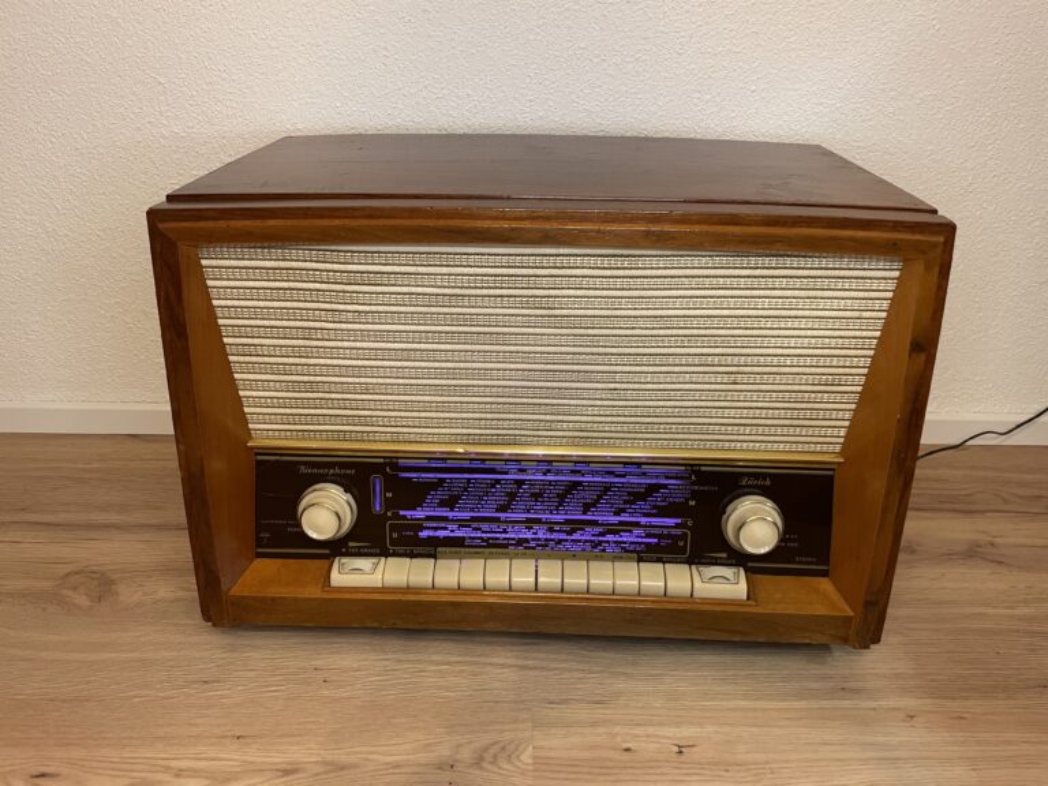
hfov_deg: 67.3
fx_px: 787
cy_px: 393
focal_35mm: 26
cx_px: 524
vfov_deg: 53.1
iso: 250
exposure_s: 1/50
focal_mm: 4.2
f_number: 1.6
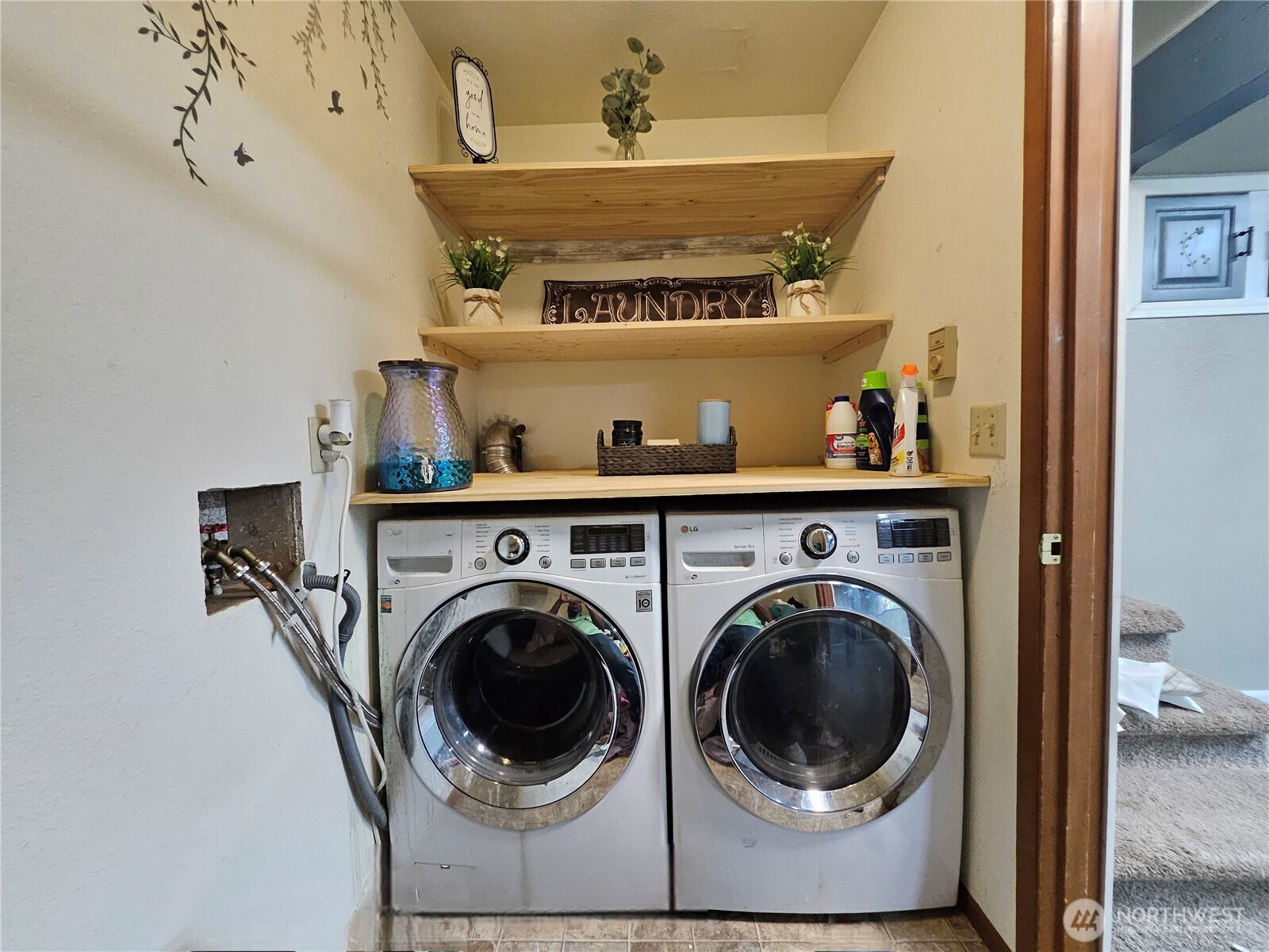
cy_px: 476
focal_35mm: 13
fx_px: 477
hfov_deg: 106.2
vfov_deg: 89.9
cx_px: 634
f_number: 2.2
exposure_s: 1/30
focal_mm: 1.74
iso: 500
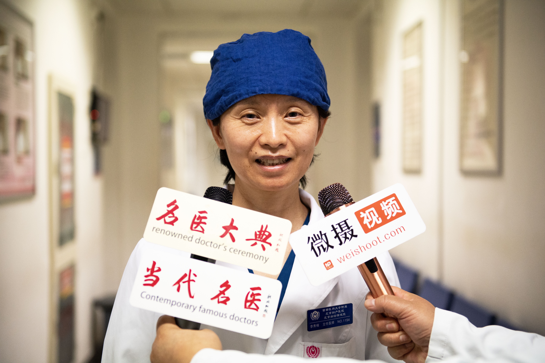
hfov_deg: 36.2
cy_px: 182
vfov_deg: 24.6
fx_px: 833
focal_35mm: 55
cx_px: 272
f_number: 2.8
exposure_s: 1/400
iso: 4000
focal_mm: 55
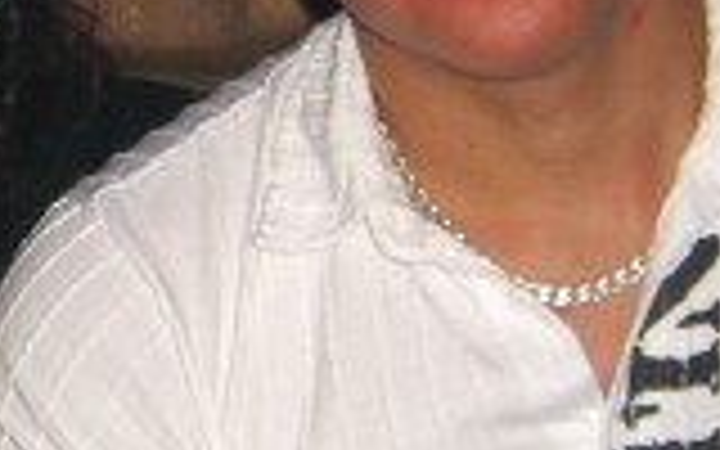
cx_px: -54
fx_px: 2963
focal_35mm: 151
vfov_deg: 8.6
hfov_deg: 13.6
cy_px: -32
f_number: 2.8
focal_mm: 7.9
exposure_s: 1/60
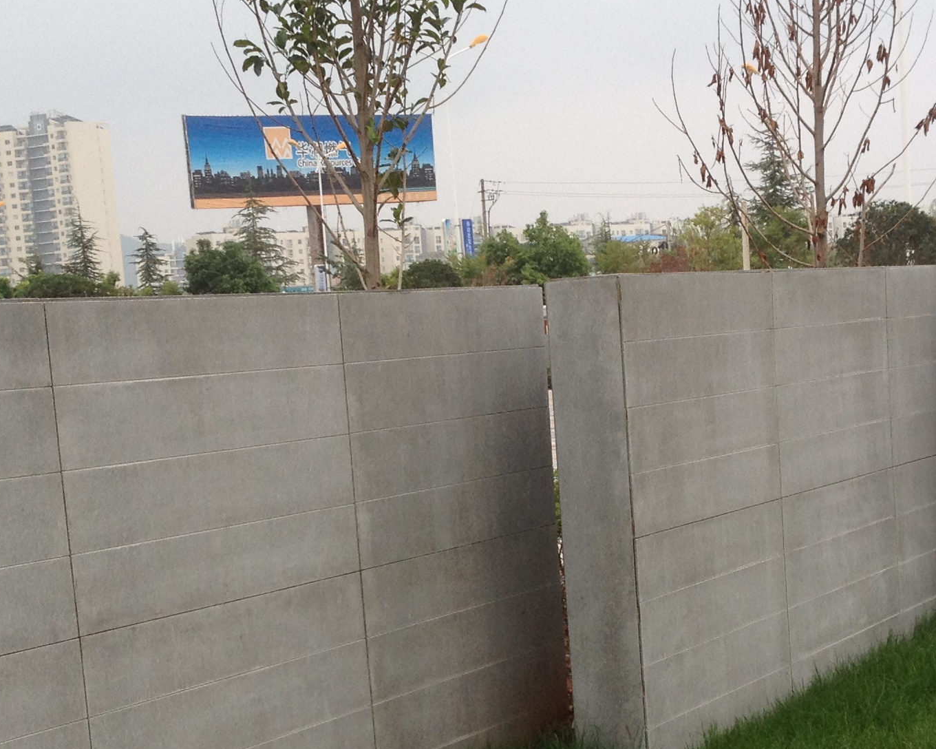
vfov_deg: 18.5
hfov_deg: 23.3
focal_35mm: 82
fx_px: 2272
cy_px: 620
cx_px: 540
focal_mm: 4.28
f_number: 2.4
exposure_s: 1/1062
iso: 64
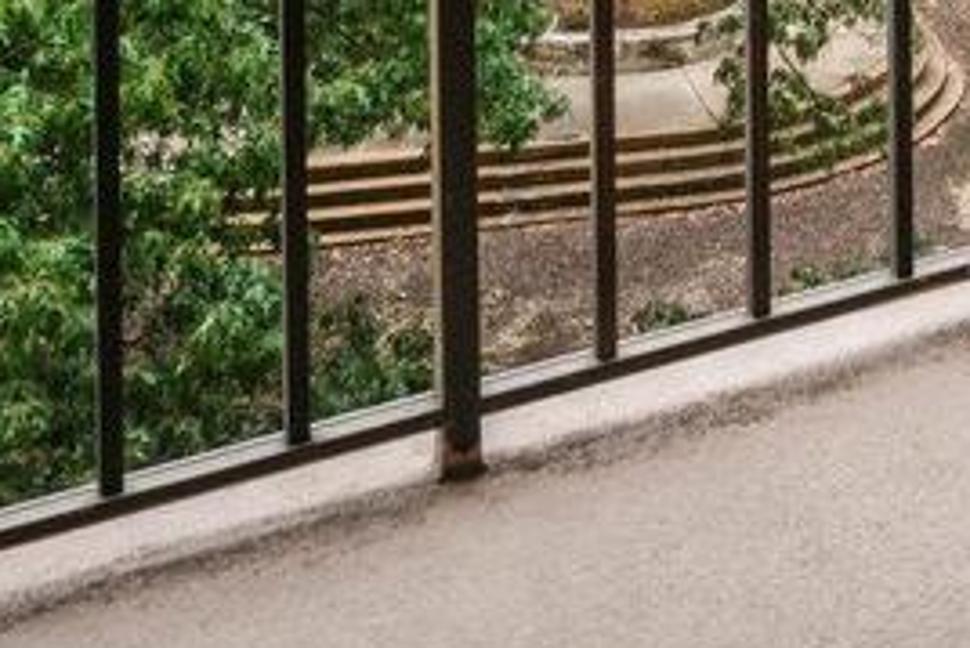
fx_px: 2318
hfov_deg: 20.7
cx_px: 1383
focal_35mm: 86
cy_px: -925
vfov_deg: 12.4
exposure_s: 1/640
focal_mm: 16
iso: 1250
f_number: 8
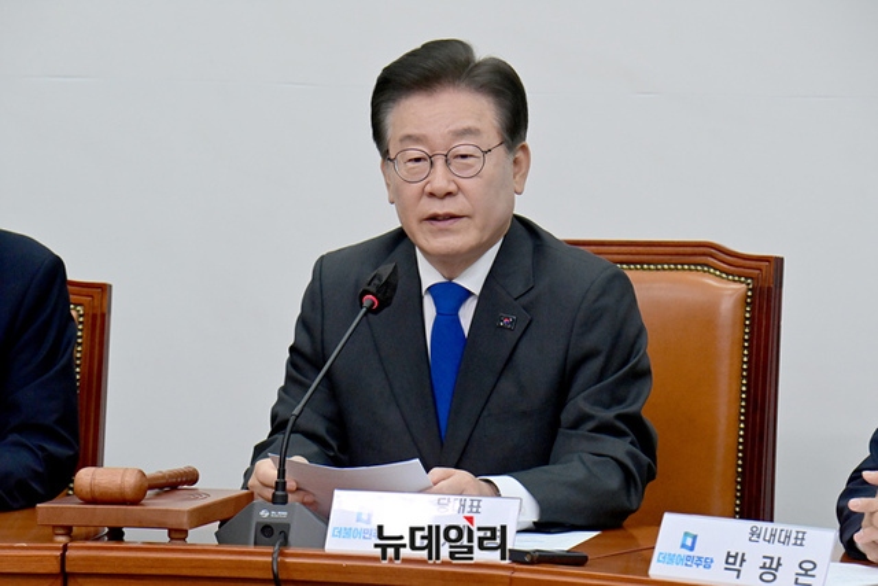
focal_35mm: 250
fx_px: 6098
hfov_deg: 8.2
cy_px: 293
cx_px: 439
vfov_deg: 5.5
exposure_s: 1/250
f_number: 10
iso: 6400
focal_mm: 250
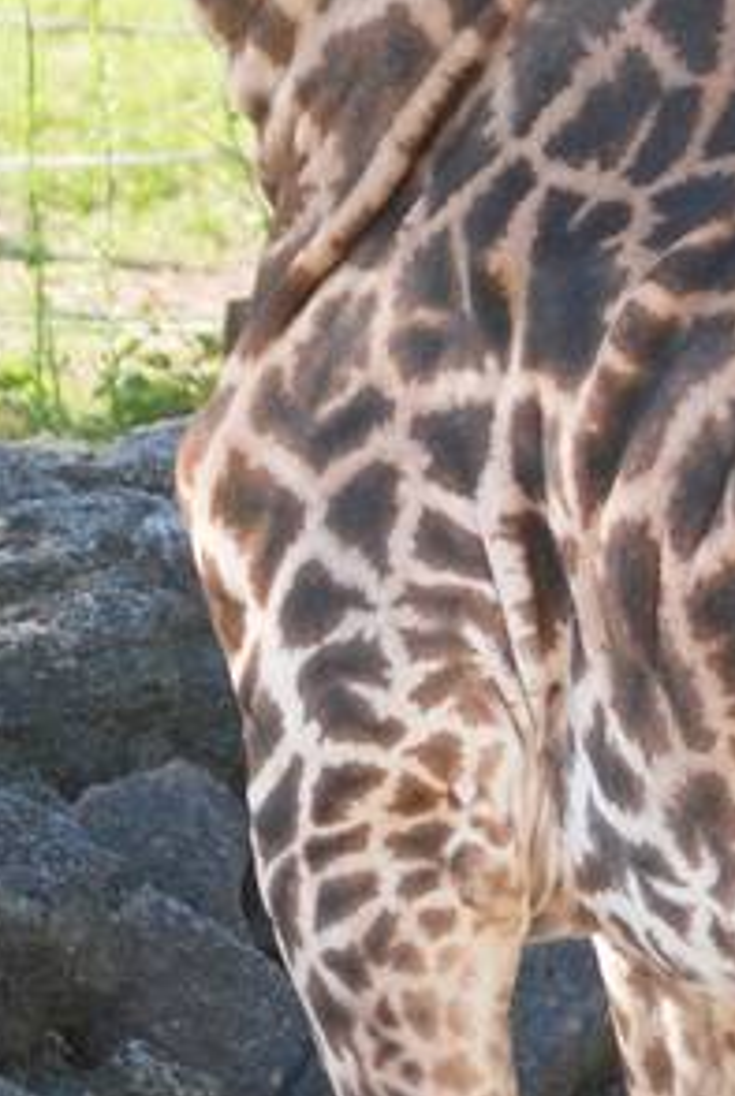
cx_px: 356
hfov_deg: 1.7
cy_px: 410
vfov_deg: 2.5
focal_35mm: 816
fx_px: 24900
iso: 400
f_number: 4.5
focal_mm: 100
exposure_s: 1/320
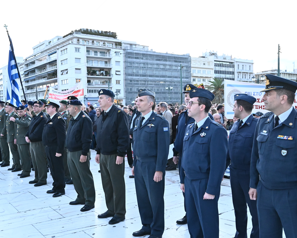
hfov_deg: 52.7
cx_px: 129
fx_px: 299
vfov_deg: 43.4
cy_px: 119
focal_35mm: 34
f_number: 6.3
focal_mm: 30
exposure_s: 1/250
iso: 7200
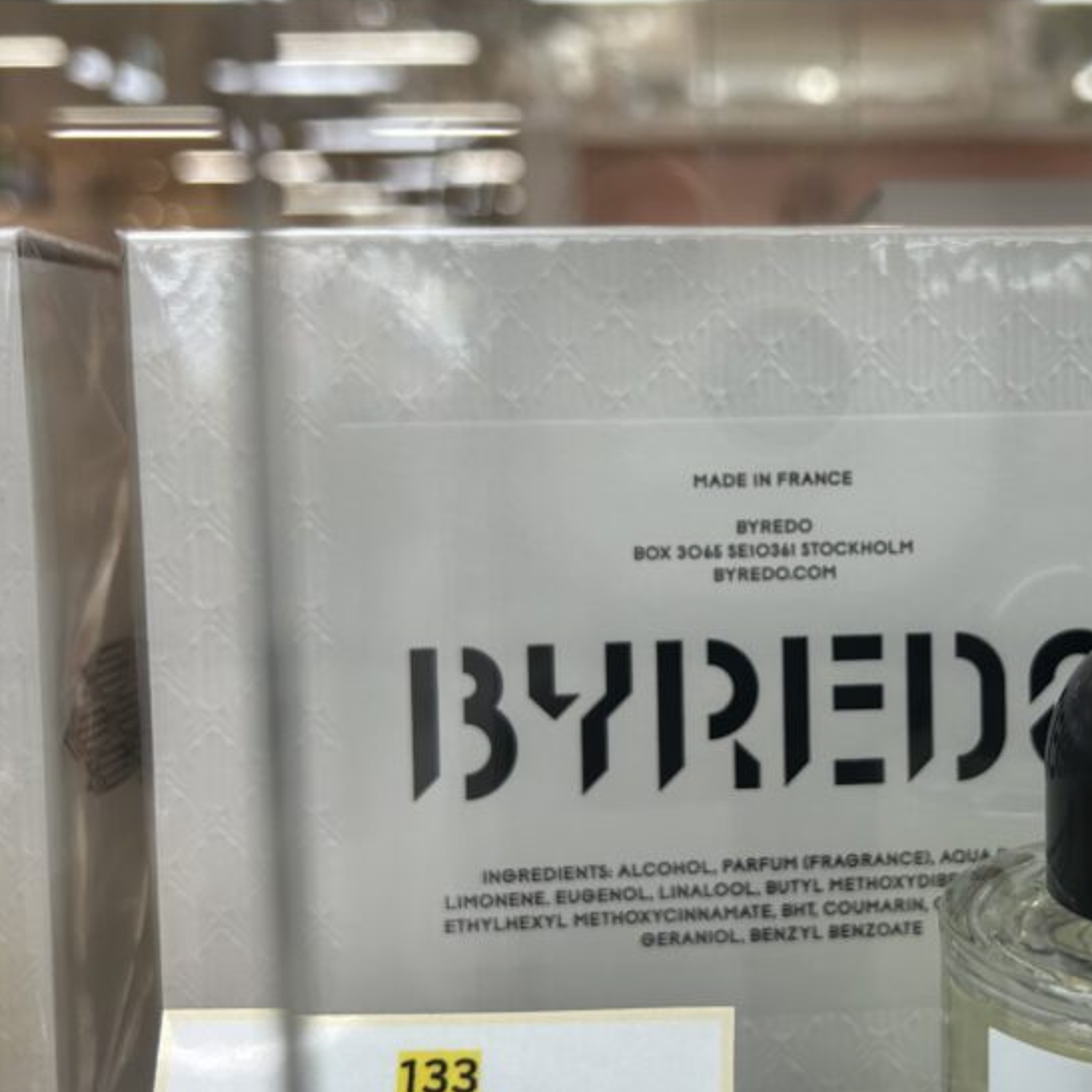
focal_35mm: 43
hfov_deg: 37.9
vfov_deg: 39.2
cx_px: 856
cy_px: 529
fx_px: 1535
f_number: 1.5
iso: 32
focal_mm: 5.7
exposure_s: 1/134
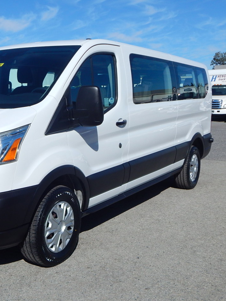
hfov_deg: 30.6
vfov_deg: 41.2
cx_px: 38
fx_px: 400
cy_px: 150
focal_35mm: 46
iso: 125
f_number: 6.7
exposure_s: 1/1000
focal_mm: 6.1
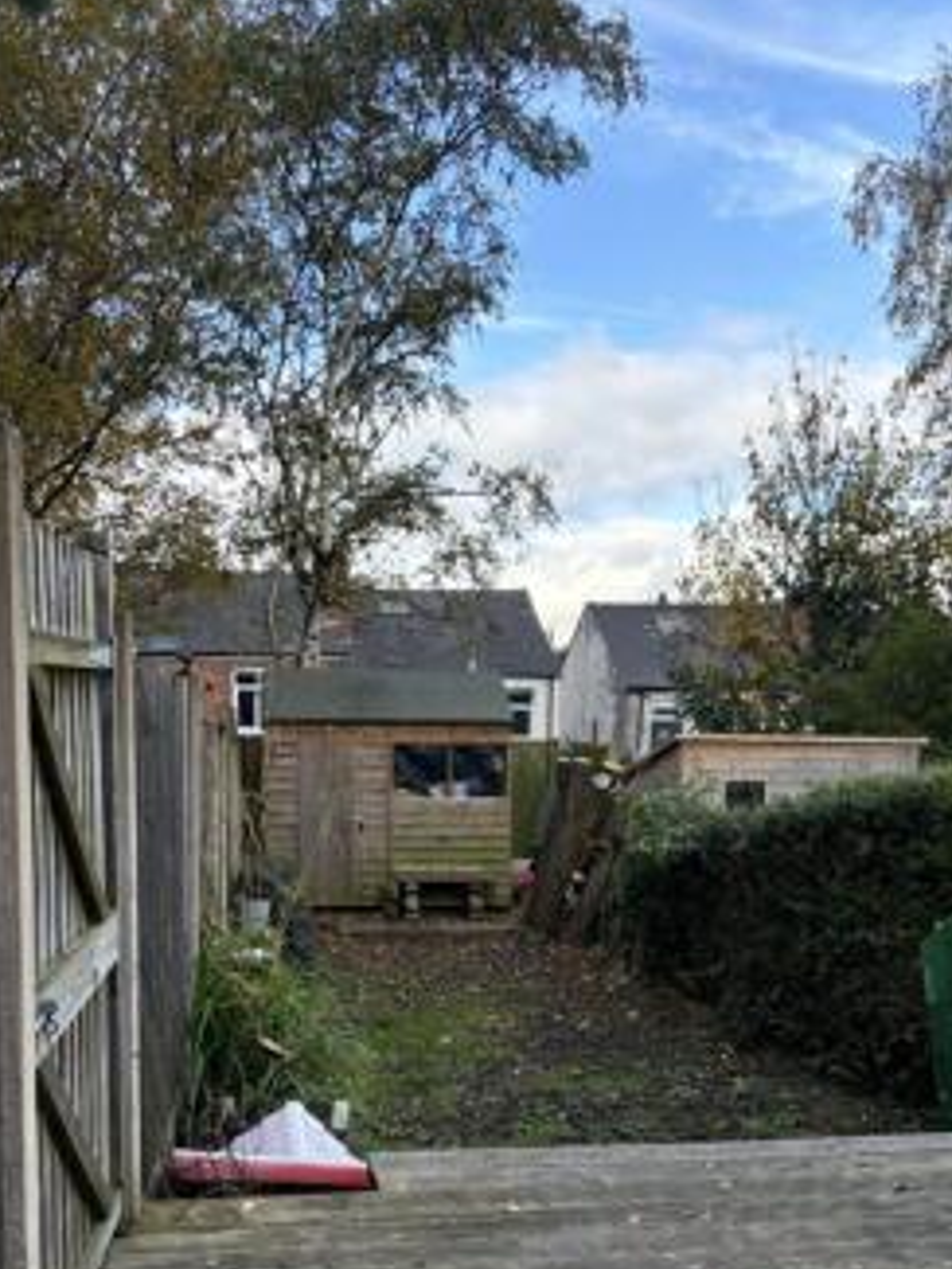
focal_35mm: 35
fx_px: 1283
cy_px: 802
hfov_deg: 40.6
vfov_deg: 52.0
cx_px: 410
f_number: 1.6
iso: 50
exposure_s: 1/531
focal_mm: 5.96
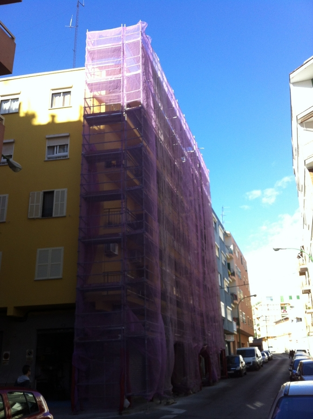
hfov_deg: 40.6
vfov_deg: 52.7
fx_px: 423
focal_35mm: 35
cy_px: 210
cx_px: 156
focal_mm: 3.85
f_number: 2.8
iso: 80
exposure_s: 1/608
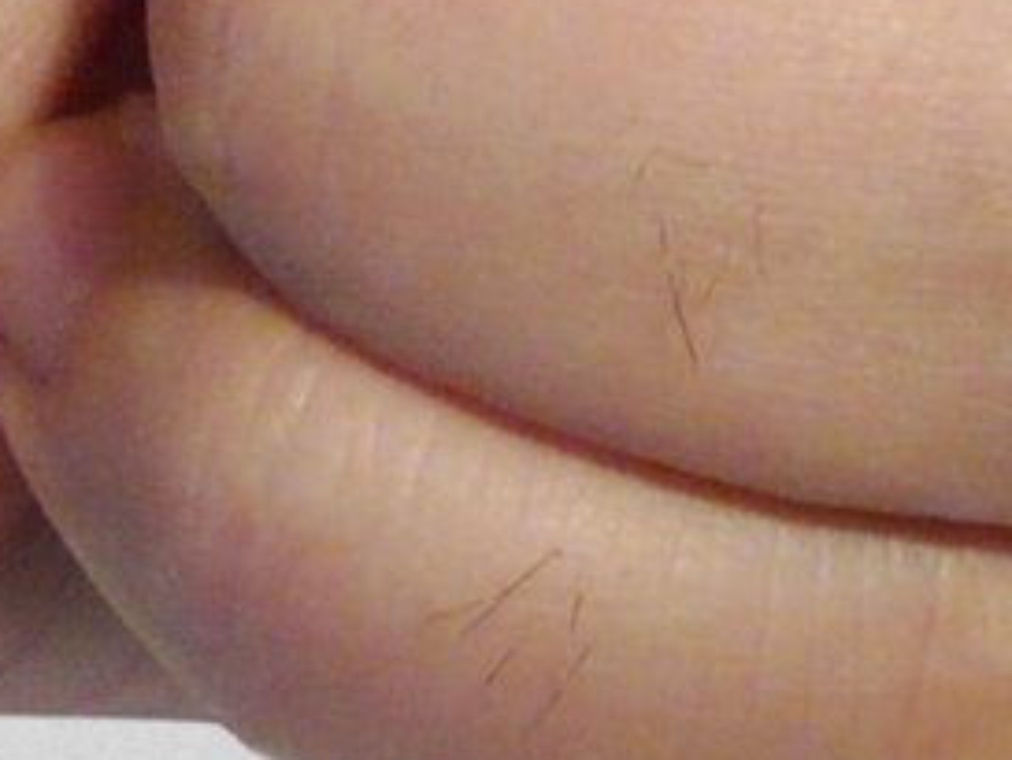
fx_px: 5996
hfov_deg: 9.6
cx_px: 1101
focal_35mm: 205
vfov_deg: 7.1
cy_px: -615
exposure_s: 1/30
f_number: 2.8
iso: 125
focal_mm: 5.8
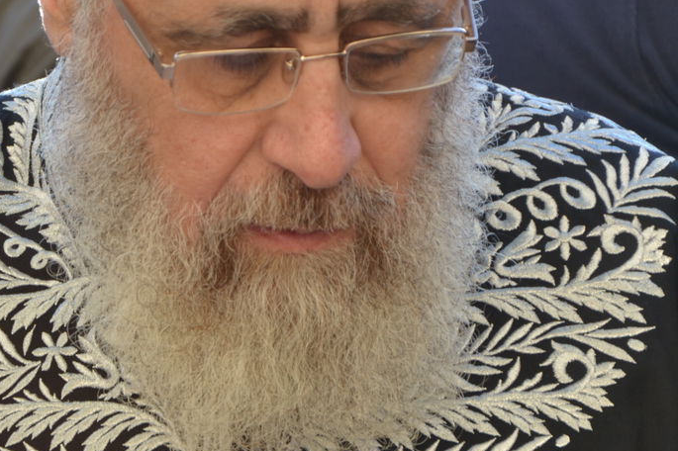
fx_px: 6062
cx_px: 231
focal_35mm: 322
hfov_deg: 6.4
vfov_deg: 4.3
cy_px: 176
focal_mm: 105
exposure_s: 1/125
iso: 140
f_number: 5.6
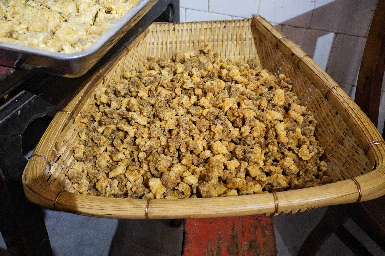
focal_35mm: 34
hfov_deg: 55.1
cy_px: 128
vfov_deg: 38.4
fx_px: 369
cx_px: 192
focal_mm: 23
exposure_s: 1/160
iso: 5000
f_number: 4
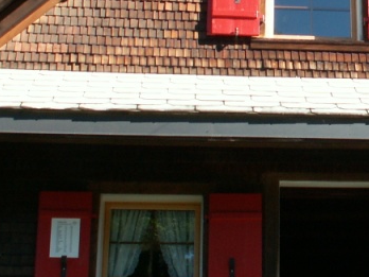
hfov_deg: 18.4
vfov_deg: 14.2
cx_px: 398
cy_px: 32
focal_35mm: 103
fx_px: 1098
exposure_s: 1/125
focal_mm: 5.86
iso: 50
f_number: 5
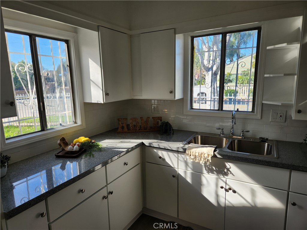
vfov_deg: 58.9
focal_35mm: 23
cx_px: 154
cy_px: 115
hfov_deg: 73.9
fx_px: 204
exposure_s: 1/270
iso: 20
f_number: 1.8
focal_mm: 5.4
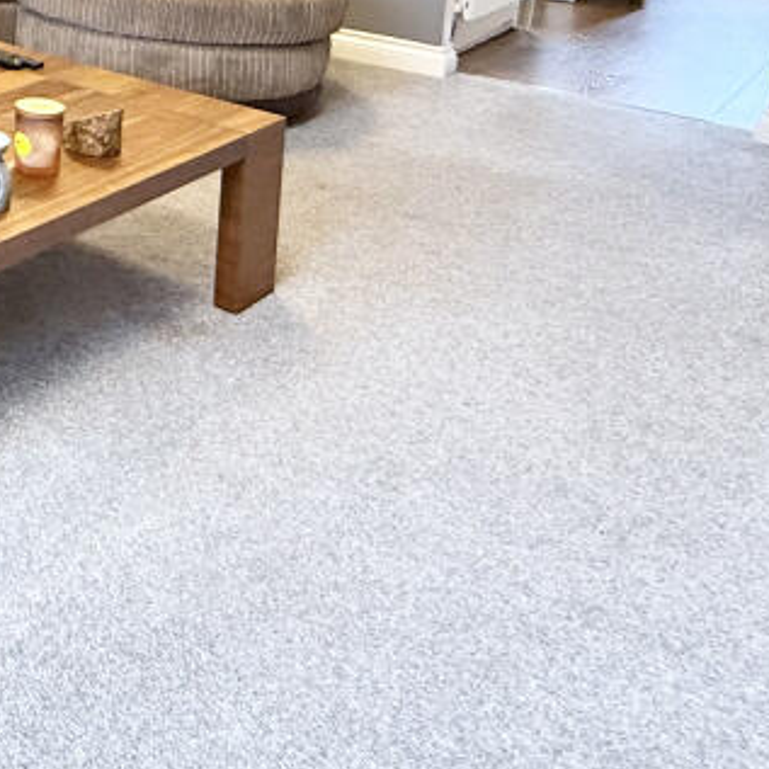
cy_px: -65
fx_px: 1005
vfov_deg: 36.0
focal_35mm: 40
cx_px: -267
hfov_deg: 31.0
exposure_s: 1/69
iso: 320
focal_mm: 2.22
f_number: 2.2
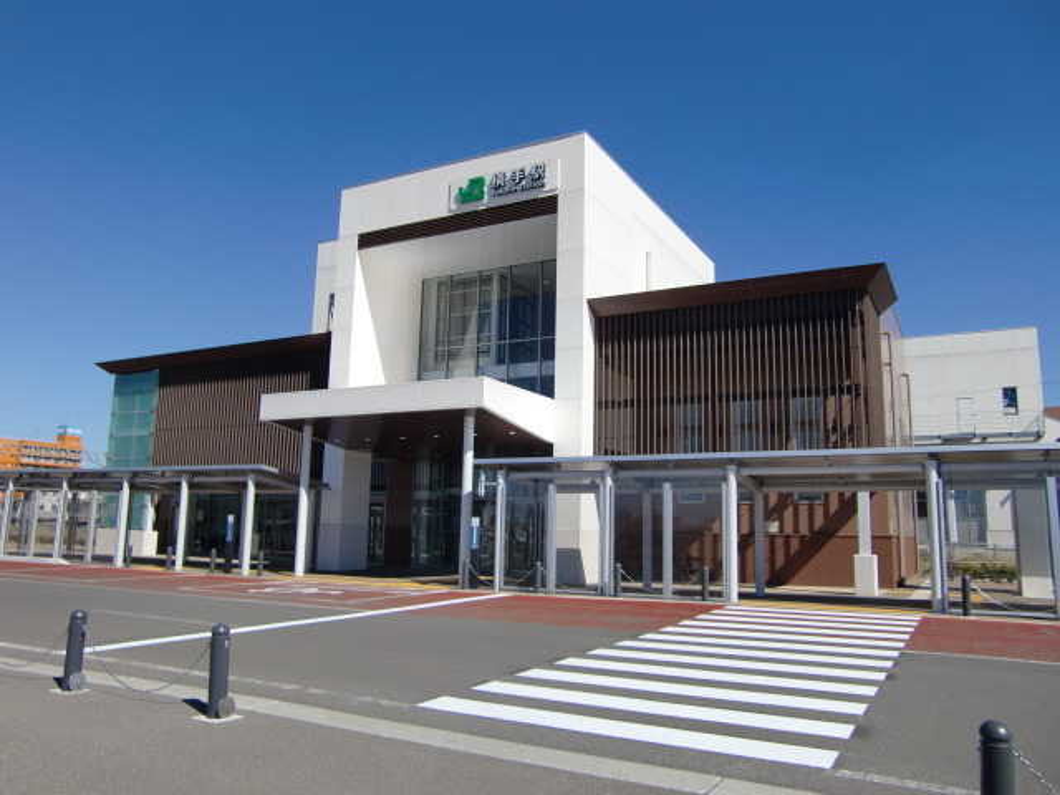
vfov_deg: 49.7
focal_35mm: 28
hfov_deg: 63.4
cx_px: 530
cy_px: 398
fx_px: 857
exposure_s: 1/320
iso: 64
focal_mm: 4.9
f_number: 7
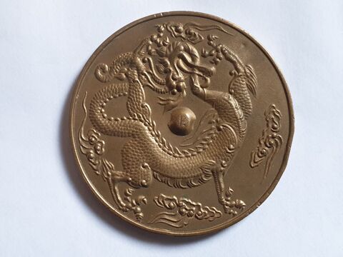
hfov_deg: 67.3
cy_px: 128
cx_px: 172
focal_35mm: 26
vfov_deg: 53.1
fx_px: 258
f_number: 2.4
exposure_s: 1/50
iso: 250
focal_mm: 4.3
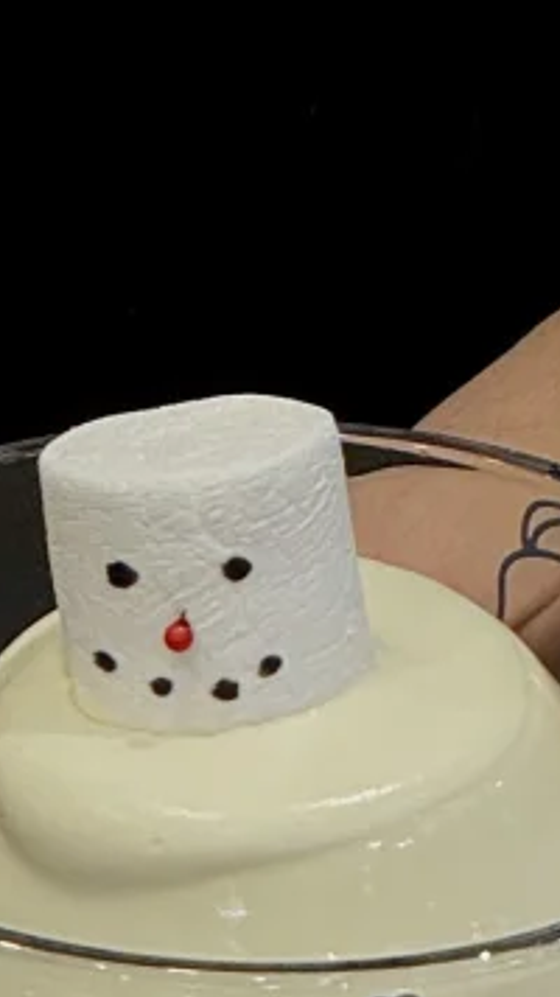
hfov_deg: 2.3
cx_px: 22
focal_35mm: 529
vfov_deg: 4.1
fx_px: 13978
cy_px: 661
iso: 160
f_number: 2.8
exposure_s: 1/50
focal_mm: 15.66
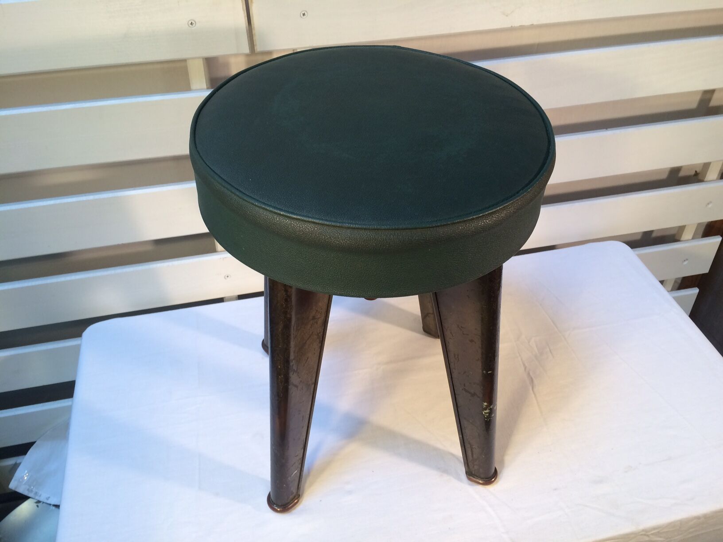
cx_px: 362
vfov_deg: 48.2
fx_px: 606
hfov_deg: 61.7
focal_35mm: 29
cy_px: 271
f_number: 2.2
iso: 40
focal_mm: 4.15
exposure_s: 1/33
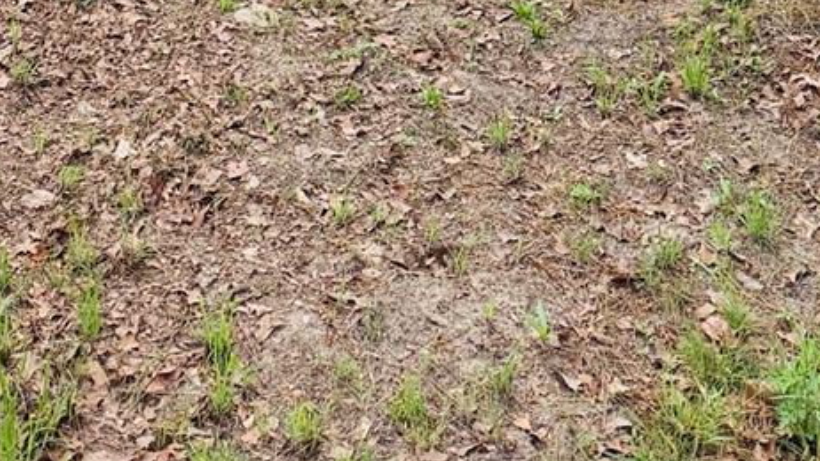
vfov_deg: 10.6
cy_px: -837
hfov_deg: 24.1
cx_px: 163
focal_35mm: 87
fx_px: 1892
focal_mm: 6.76
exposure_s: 1/2703
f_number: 1.78
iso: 100
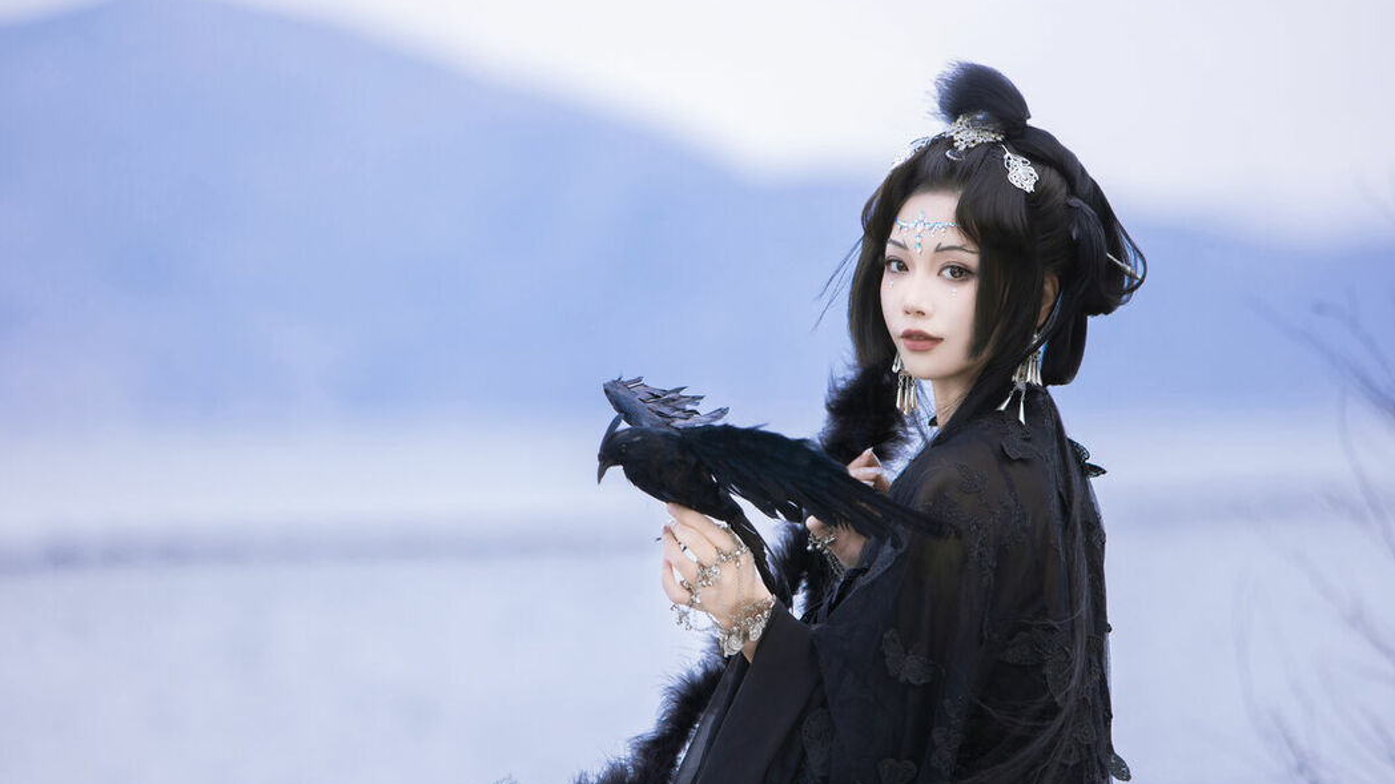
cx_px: 698
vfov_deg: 5.8
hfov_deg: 10.3
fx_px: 7766
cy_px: 405
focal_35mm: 210
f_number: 3.5
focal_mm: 200
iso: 125
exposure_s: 1/400
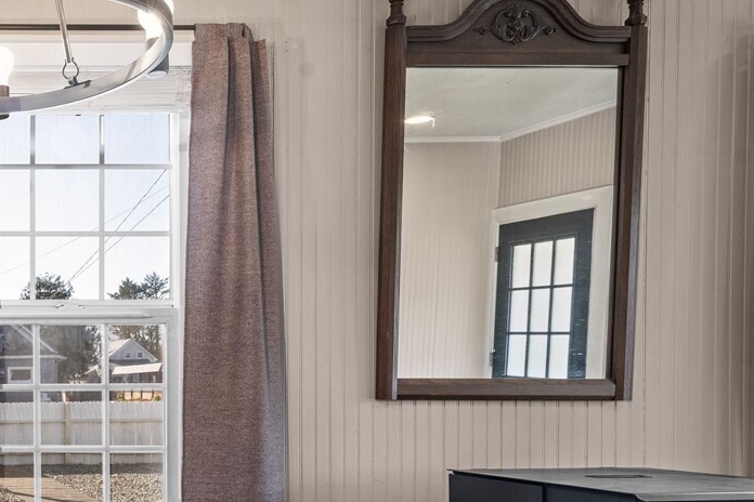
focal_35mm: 39
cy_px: 393
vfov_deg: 33.3
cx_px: -127
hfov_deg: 38.3
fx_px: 817
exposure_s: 1/3
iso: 400
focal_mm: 16
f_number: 9
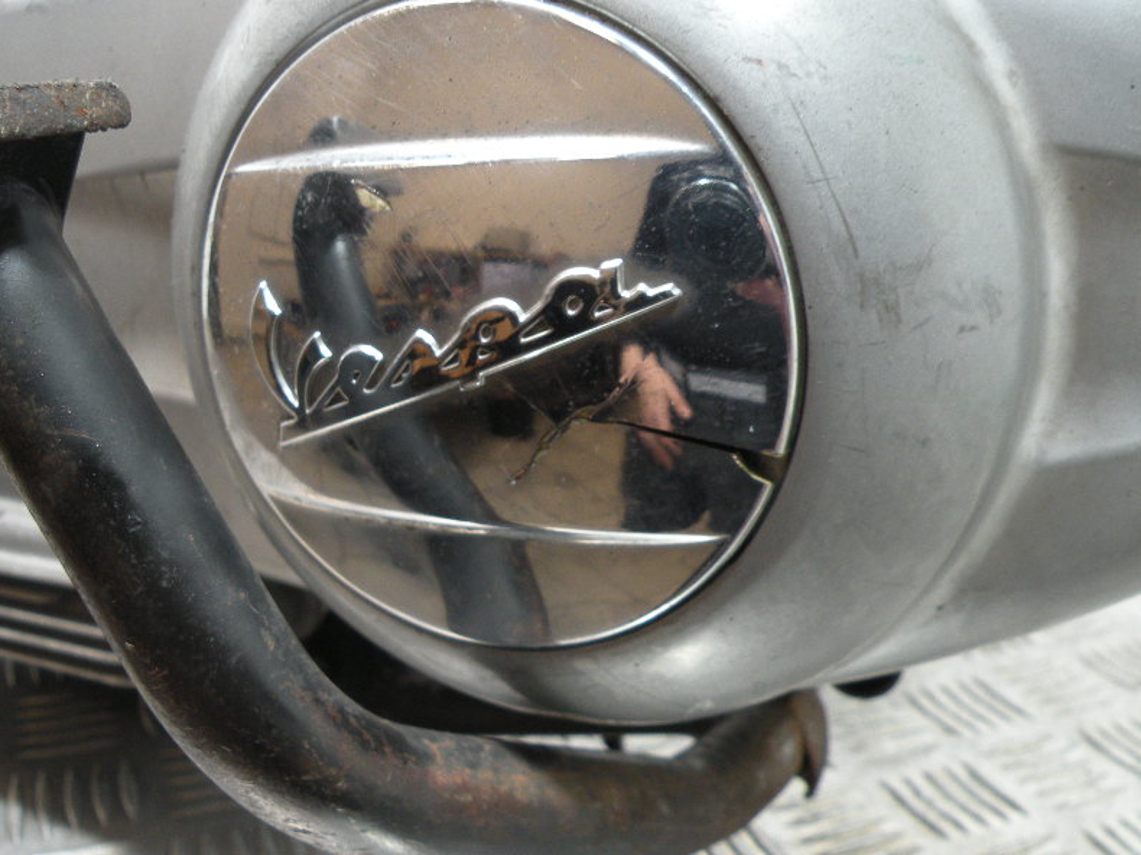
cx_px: 552
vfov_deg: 40.7
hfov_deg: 52.6
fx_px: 1153
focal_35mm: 35
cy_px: 404
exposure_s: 1/60
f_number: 2.8
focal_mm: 4.7
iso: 157
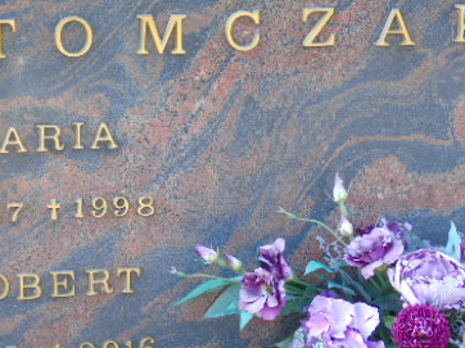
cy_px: 213
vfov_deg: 10.2
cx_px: 172
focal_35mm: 145
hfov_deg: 13.6
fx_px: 1947
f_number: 4.1
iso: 80
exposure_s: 1/40
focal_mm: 15
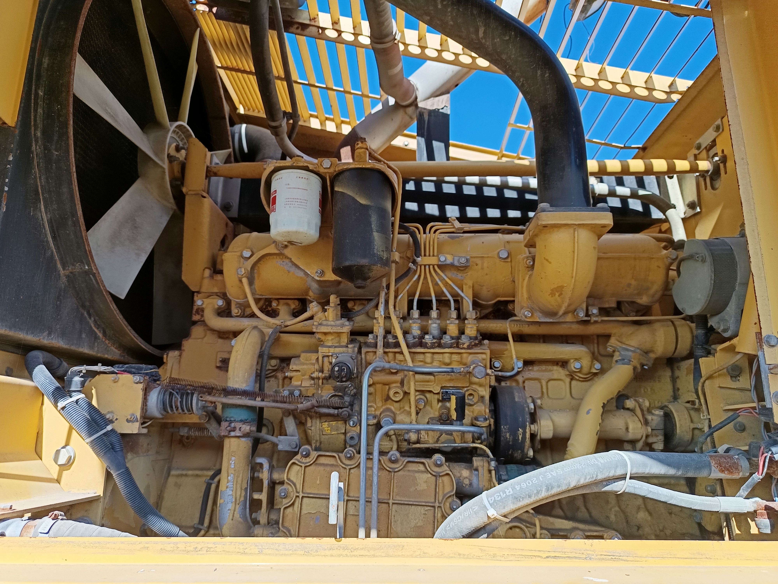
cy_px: 292
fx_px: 539
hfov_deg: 71.6
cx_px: 389
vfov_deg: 56.8
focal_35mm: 24
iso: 60
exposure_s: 1/100
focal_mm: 5.31
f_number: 1.7
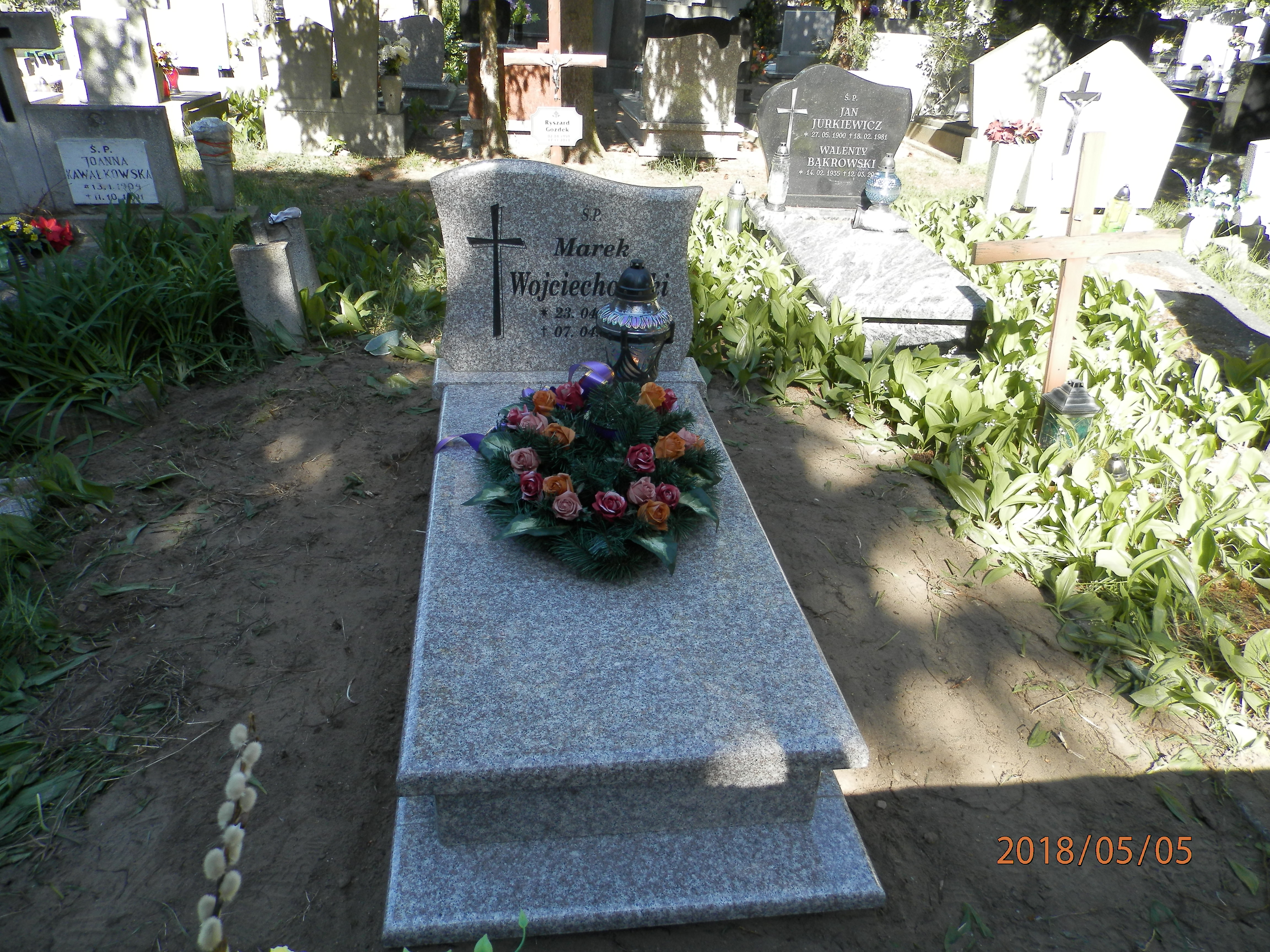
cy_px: 476
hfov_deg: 69.4
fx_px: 917
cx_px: 635
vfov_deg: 54.9
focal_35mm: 25
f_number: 3.1
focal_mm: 4.5
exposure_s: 1/200
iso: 80
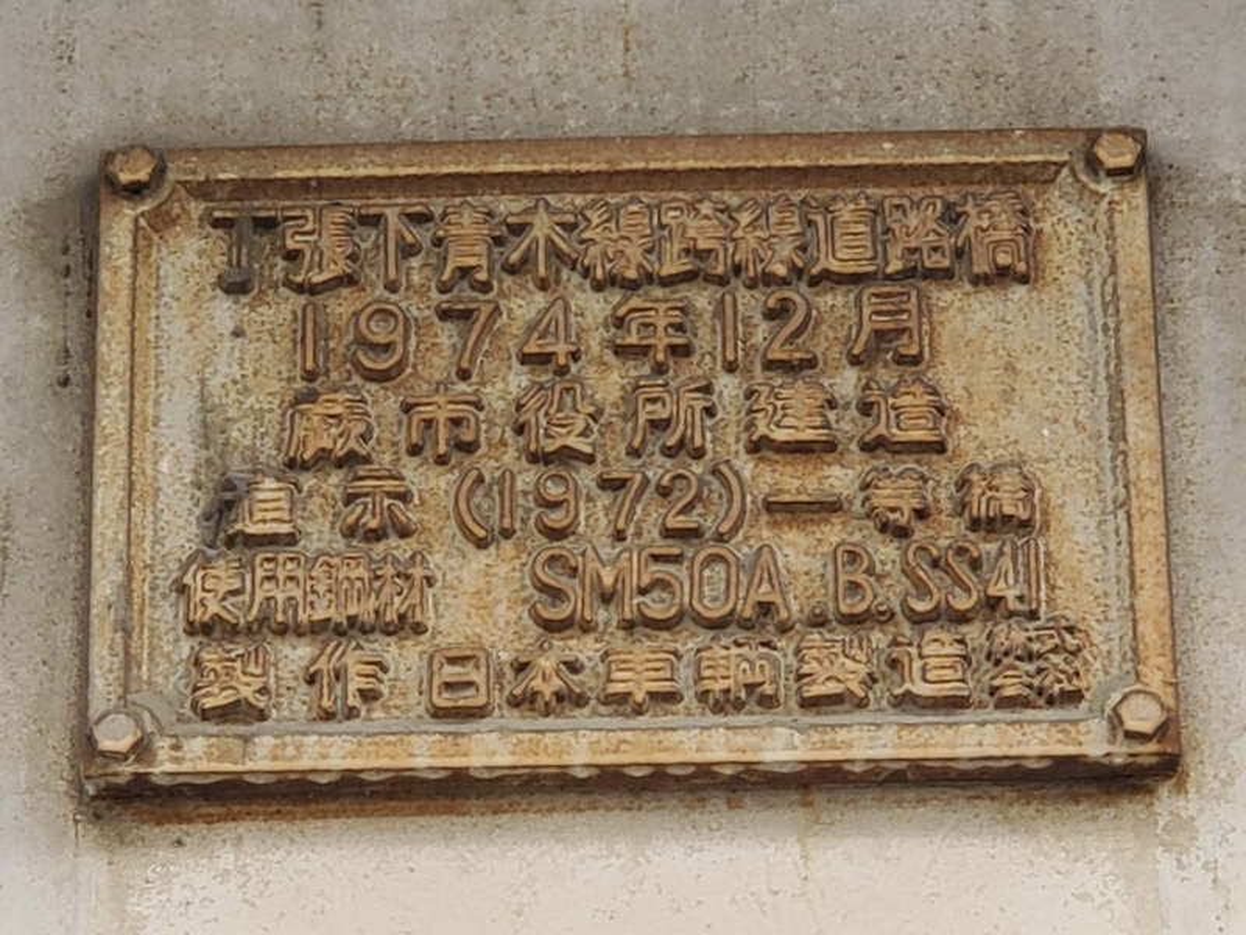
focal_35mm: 52
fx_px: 1872
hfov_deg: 36.8
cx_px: 623
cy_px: 468
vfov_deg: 28.0
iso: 80
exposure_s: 1/33
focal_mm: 6
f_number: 2.4
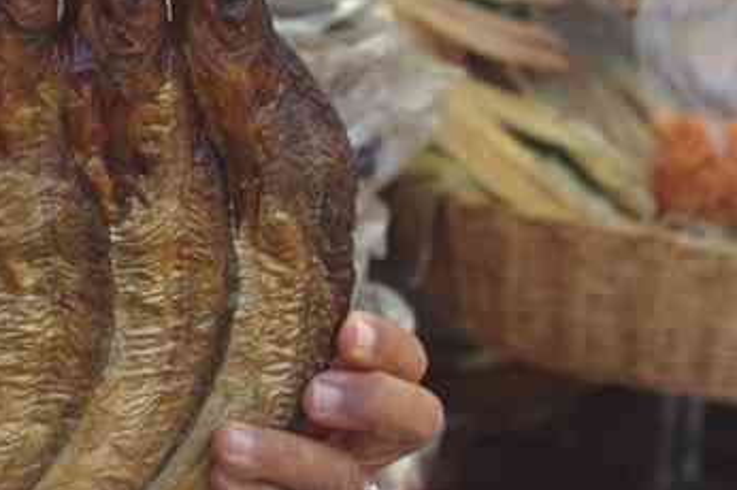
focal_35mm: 186
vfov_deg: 7.3
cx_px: -242
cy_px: 117
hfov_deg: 10.8
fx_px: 3813
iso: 800
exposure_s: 1/80
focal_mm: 43
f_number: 8
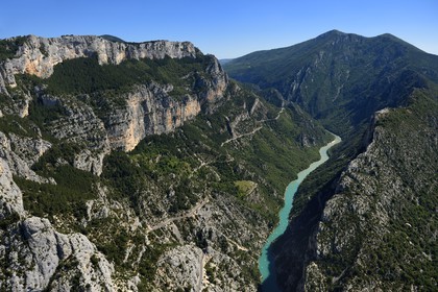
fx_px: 292
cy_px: 146
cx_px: 219
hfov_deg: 73.7
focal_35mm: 24
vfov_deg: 53.1
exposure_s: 1/800
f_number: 5.6
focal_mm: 24
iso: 200
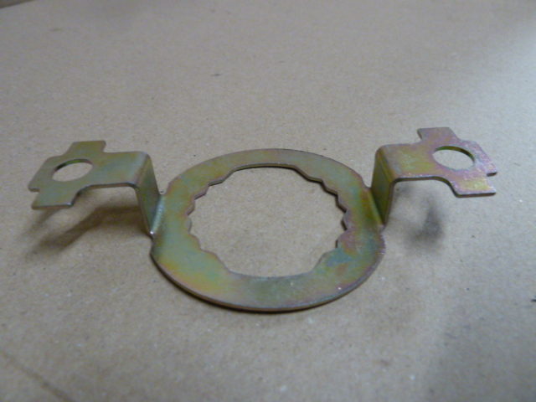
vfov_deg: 54.9
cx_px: 268
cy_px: 201
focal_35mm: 25
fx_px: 387
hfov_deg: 69.4
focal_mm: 4.1
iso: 400
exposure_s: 1/15
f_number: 3.3
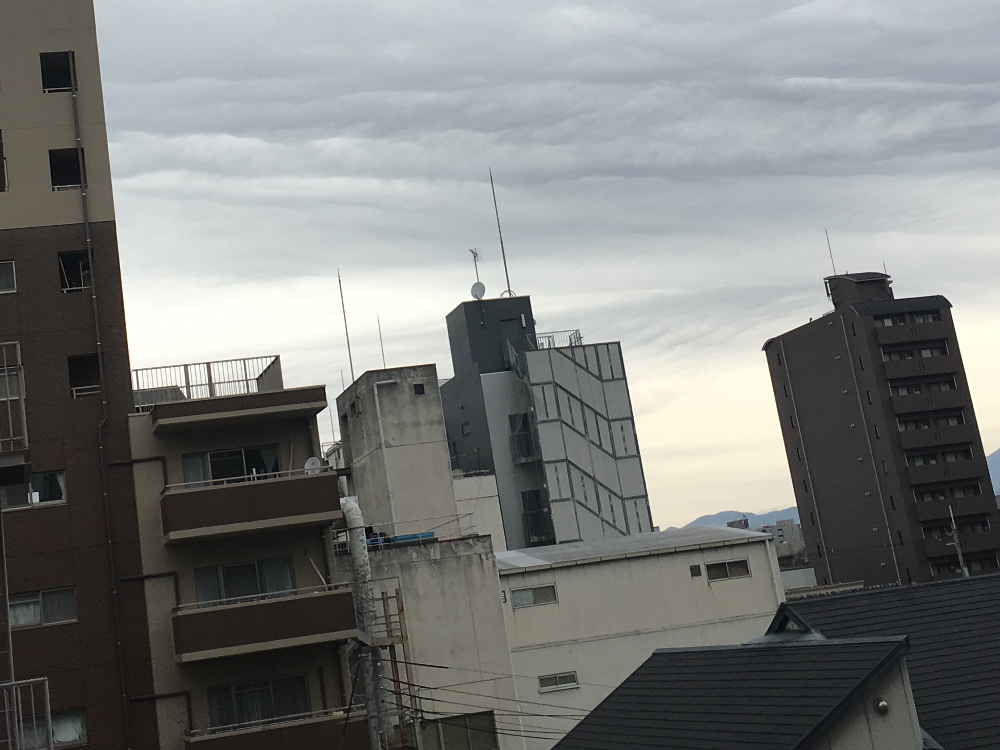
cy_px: 146
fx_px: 1733
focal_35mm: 60
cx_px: 381
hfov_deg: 32.0
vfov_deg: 24.0
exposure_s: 1/549
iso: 25
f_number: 2.2
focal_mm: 4.15
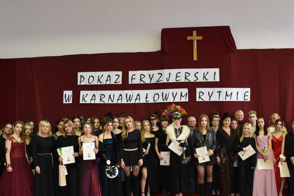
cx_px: 170
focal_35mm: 38
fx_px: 310
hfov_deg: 50.5
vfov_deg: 35.0
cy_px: 116
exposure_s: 1/60
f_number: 3.5
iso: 1800
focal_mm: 18
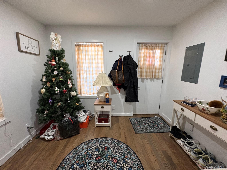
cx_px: 114
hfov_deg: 102.1
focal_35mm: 14
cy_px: 85
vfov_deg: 85.7
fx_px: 92
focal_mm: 2.22
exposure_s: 1/60
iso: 200
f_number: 2.2
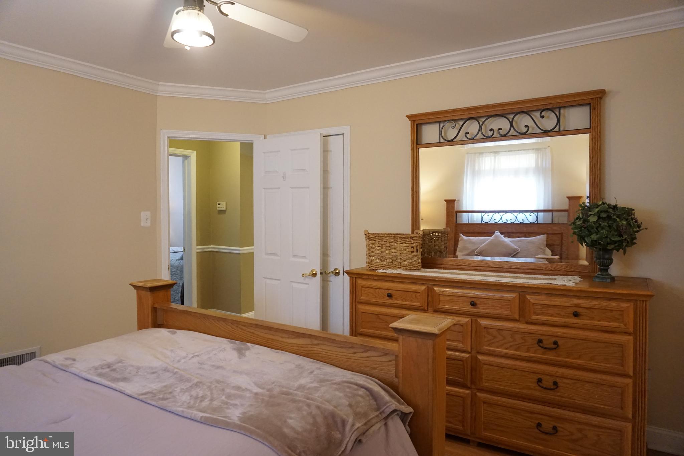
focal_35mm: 24
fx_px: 456
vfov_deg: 53.1
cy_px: 228
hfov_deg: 73.7
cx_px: 342
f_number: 3.5
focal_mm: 16
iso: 2500
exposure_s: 1/160
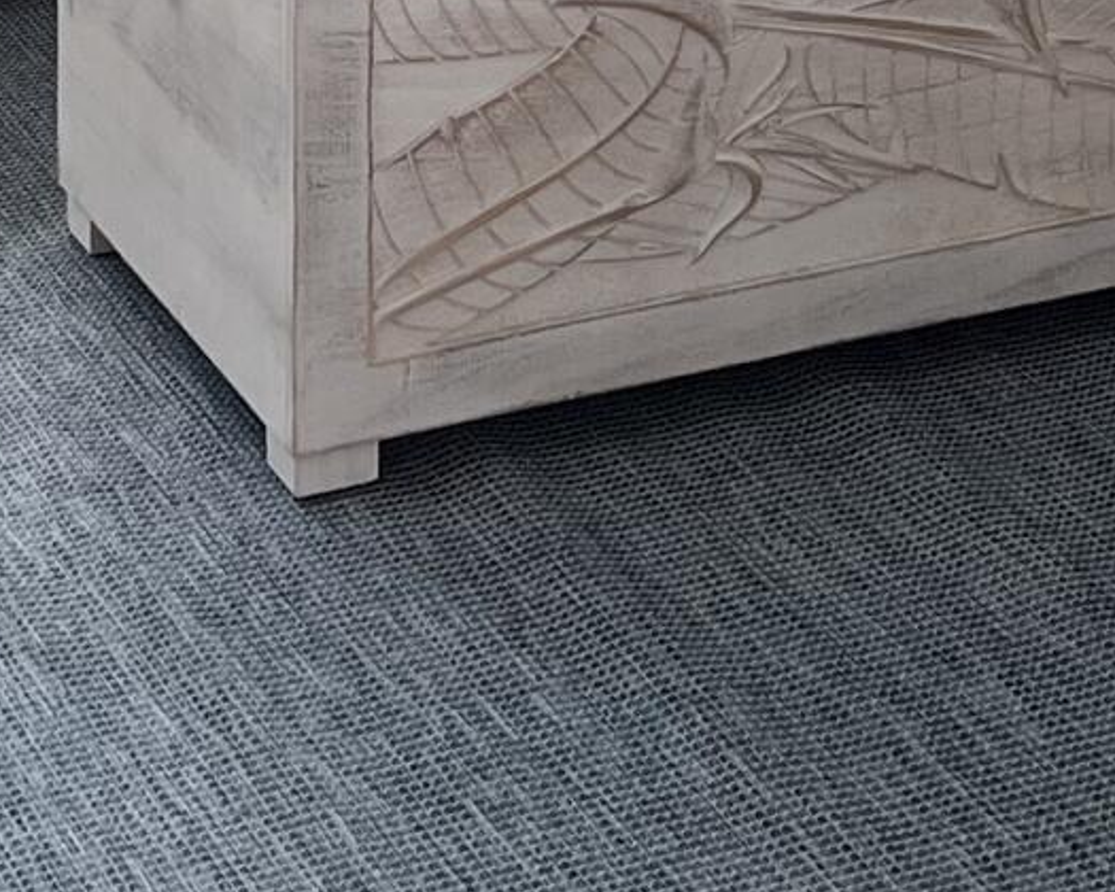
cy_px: -958
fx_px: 4785
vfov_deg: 9.8
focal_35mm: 145
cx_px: 639
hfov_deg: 13.3
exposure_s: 1/120
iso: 64
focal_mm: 5.7
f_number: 1.5
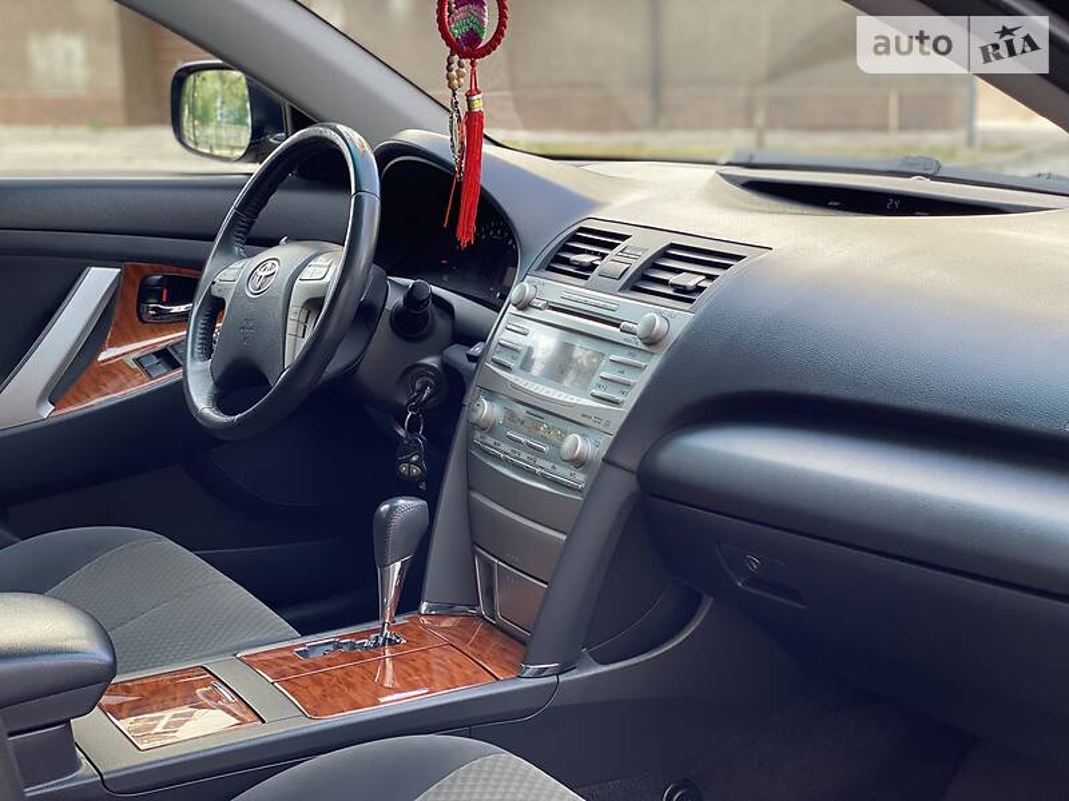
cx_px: 534
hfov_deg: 36.8
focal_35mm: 52
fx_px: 1606
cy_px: 400
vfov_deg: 28.0
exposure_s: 1/122
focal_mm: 6
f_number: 2
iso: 50
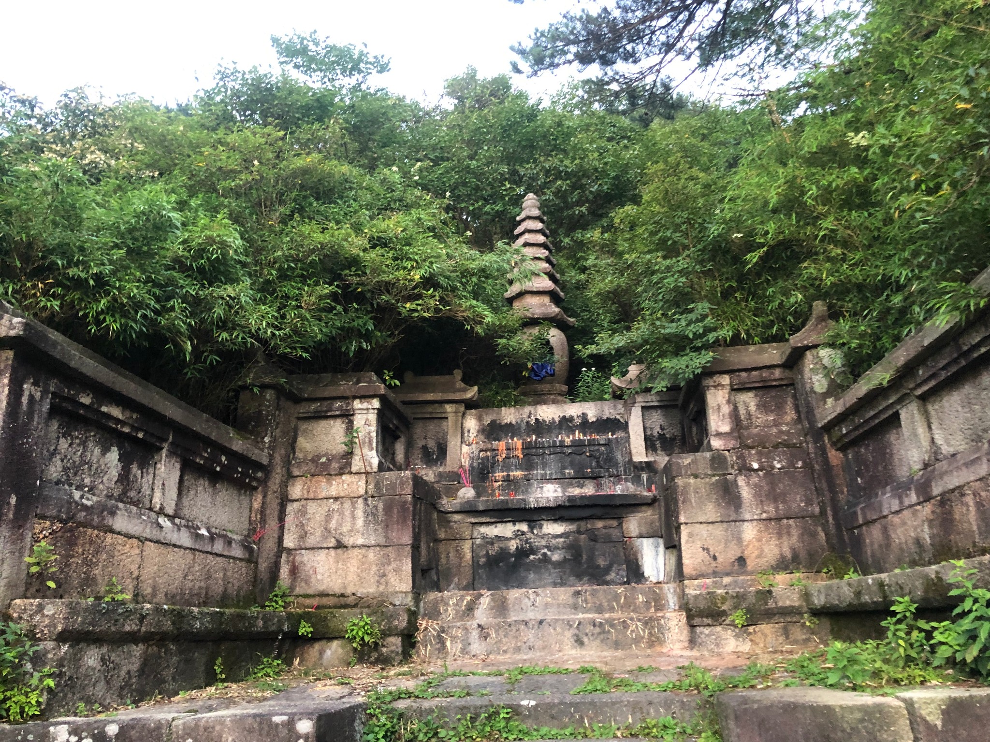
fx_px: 801
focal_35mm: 28
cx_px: 495
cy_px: 371
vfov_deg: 49.7
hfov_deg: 63.4
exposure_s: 1/9
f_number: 1.8
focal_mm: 4
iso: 100
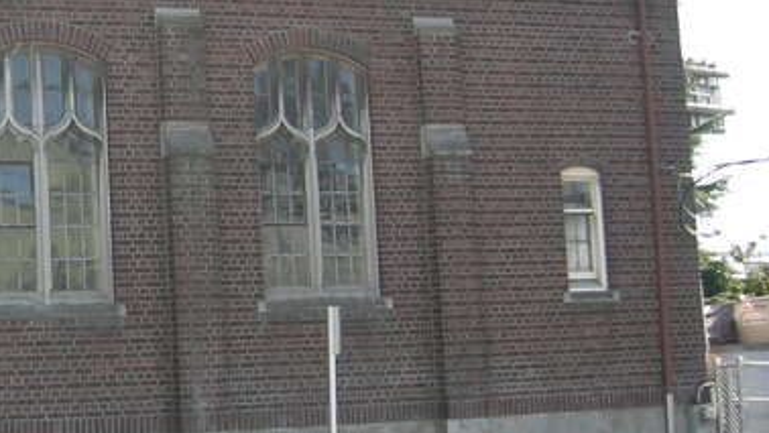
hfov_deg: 24.2
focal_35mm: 83
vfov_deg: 14.6
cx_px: -39
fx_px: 1693
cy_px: 150
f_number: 3
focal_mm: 7.5
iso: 64
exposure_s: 1/222
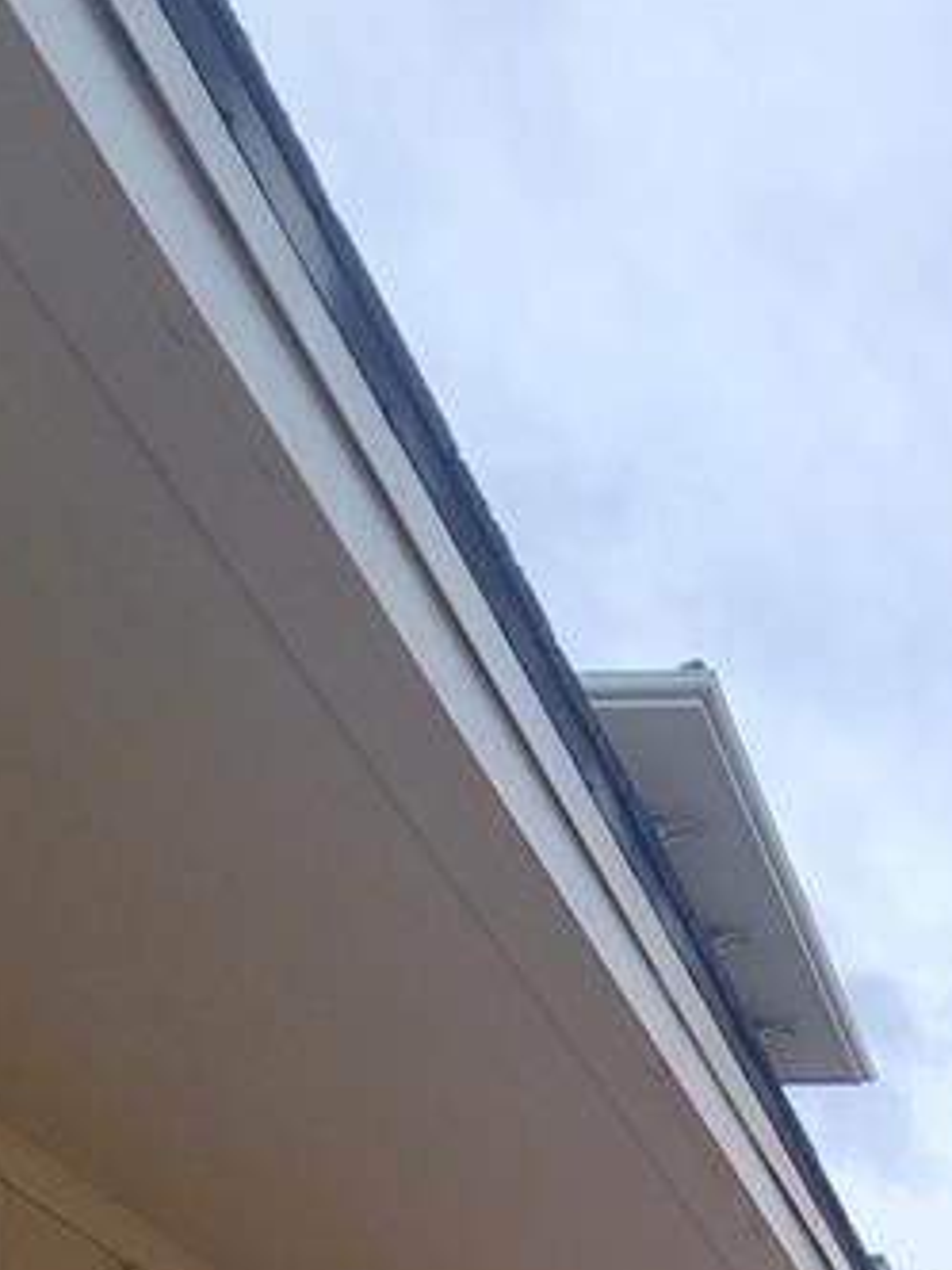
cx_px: 1201
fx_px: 1723
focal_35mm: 47
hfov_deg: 26.7
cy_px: 1913
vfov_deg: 27.5
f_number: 2.2
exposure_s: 1/182
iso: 50
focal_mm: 2.2
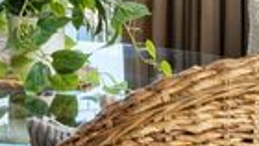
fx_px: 1003
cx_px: -155
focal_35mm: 146
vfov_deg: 8.0
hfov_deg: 13.6
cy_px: -130
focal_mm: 39
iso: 200
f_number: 9
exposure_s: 1/30
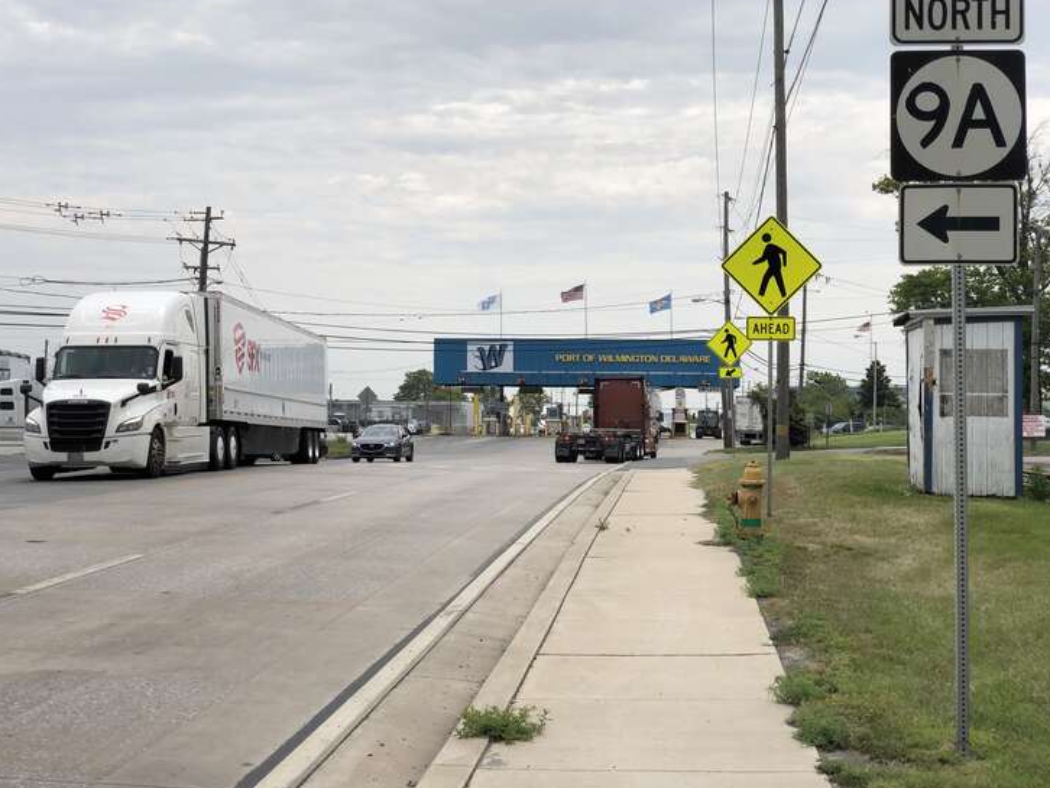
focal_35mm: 55
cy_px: 380
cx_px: 502
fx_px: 1669
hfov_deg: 34.9
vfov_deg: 26.6
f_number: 2.4
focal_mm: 6
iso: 16
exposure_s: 1/1567
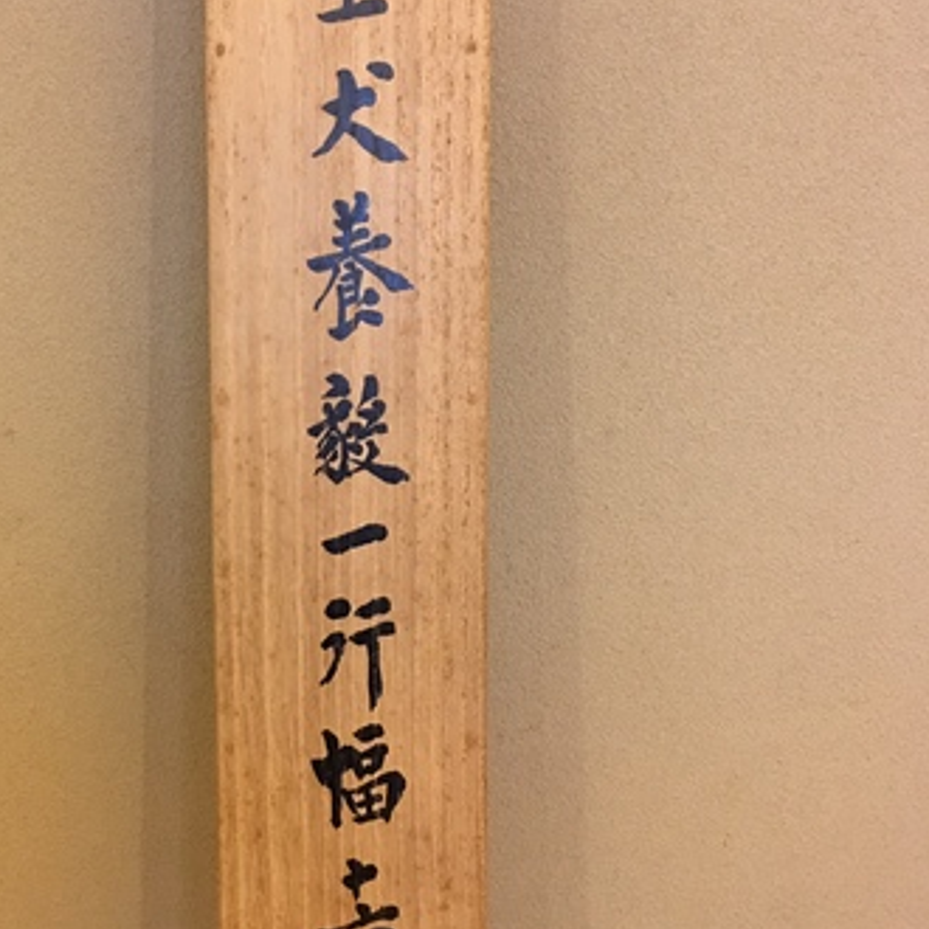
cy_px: 419
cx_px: 373
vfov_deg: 40.0
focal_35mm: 42
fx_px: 1275
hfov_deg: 39.9
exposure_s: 1/4
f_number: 2.2
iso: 80
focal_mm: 4.15
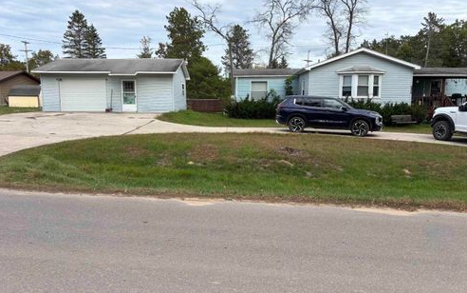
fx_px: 357
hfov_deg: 66.4
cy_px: 145
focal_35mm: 28
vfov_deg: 44.6
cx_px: 232
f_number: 1.6
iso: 50
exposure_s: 1/970
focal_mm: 5.96
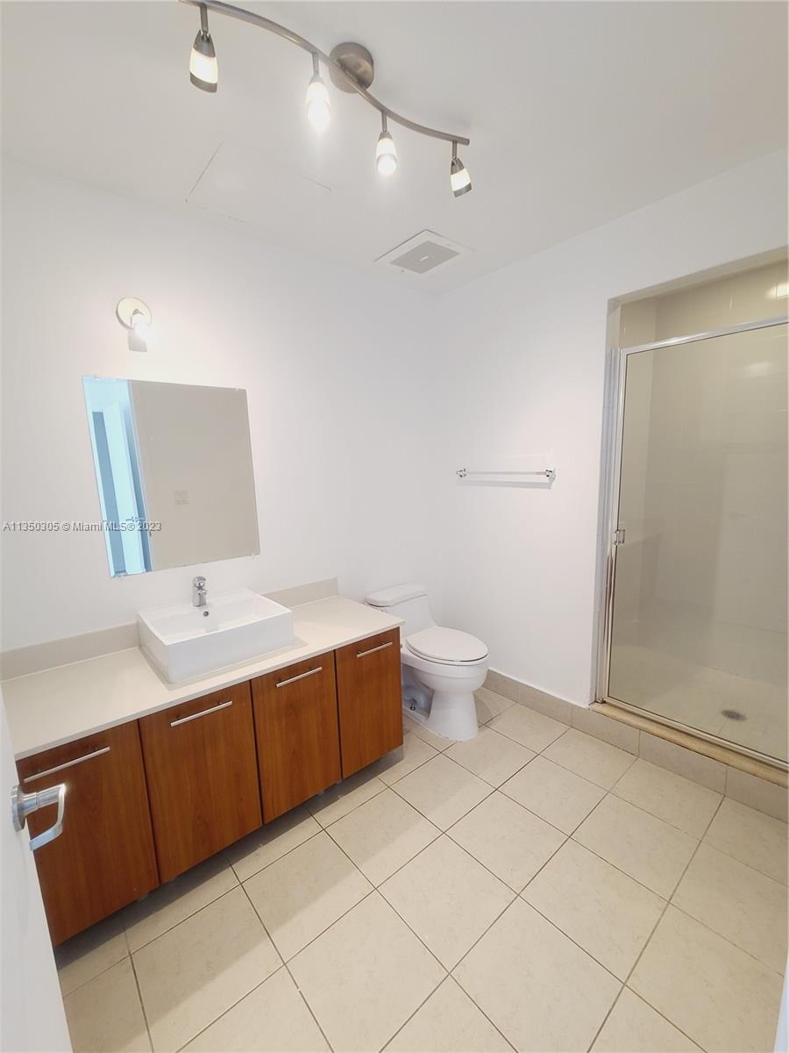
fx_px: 395
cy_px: 526
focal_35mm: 13
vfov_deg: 106.2
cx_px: 394
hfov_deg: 89.9
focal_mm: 2.2
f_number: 2.2
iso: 100
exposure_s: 1/60
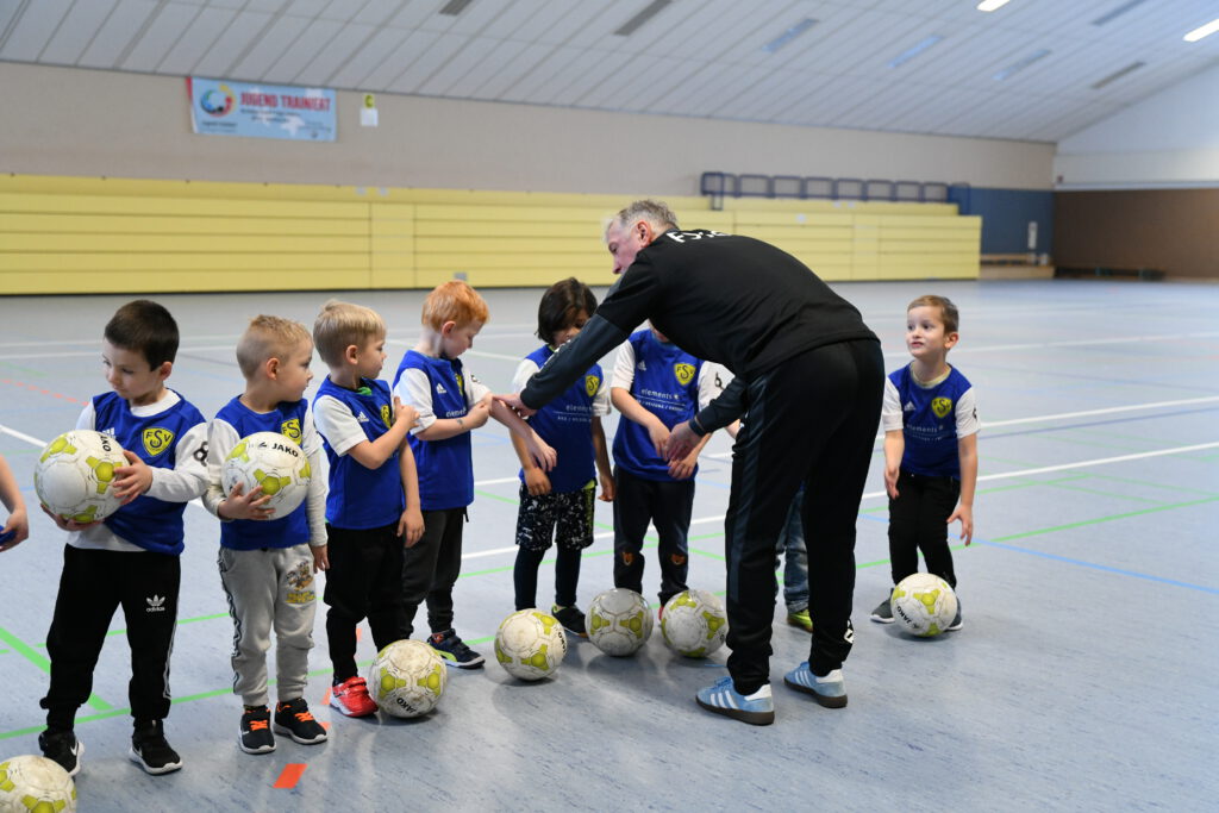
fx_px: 1524
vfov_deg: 29.9
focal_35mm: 45
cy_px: 406
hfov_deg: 43.6
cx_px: 610
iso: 3600
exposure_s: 1/200
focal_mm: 45
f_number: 2.8
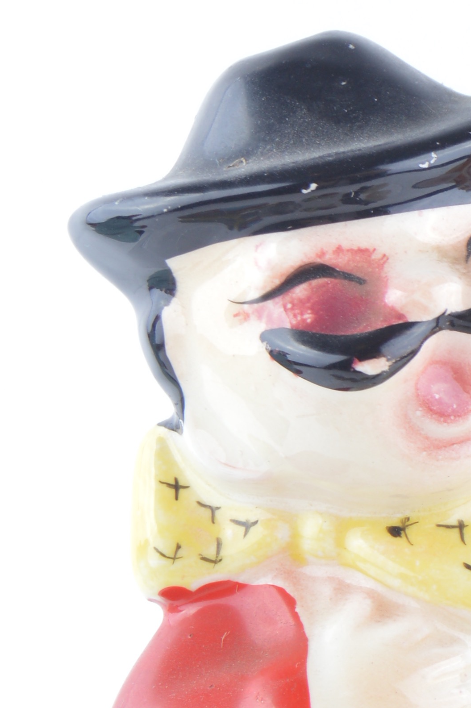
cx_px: 755
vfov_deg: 6.6
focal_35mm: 313
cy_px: 618
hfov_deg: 4.4
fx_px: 6150
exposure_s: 1/30
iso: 100
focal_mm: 55
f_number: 10
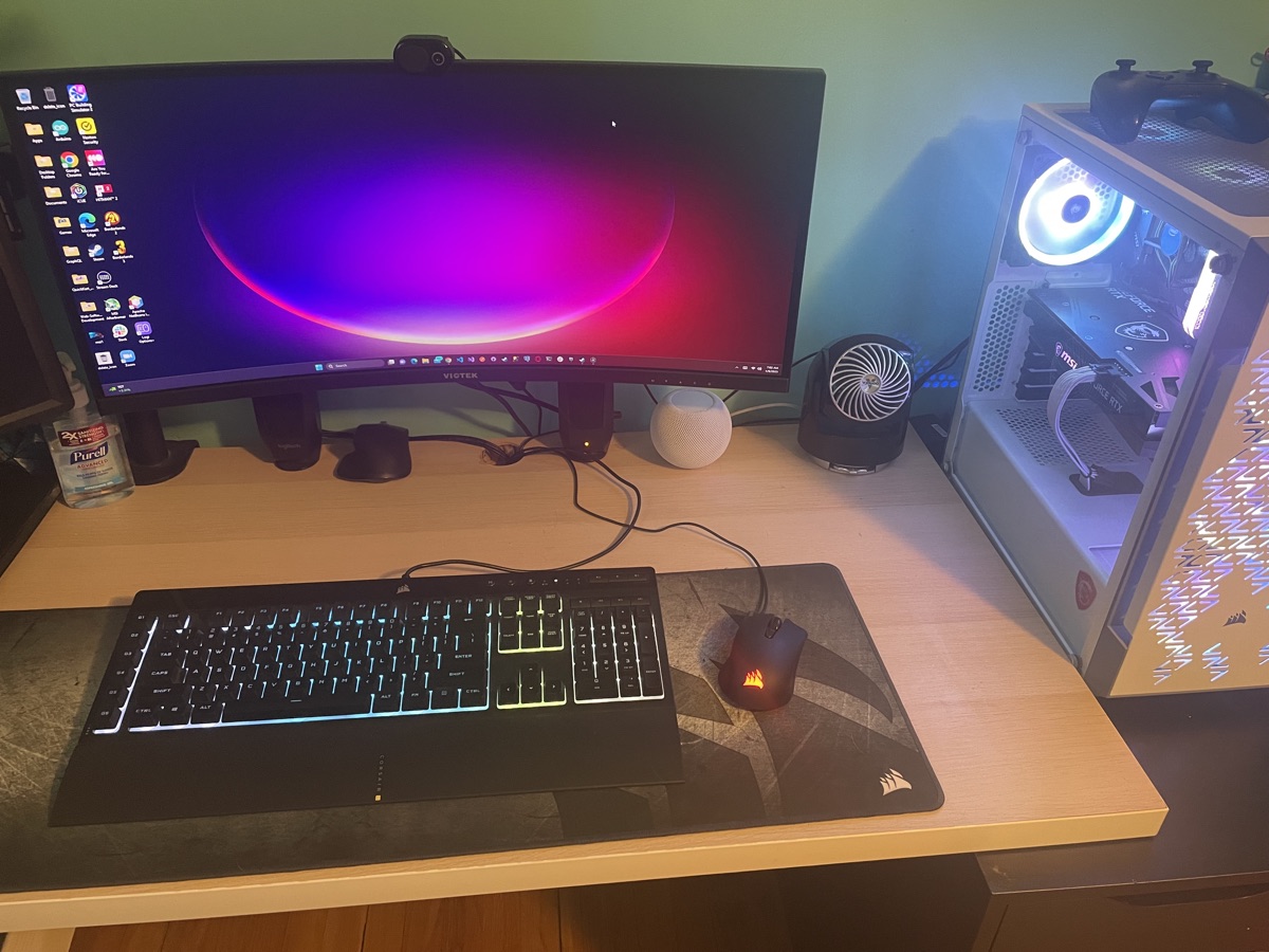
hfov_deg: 67.3
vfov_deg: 53.1
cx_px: 634
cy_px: 476
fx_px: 953
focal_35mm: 26
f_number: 1.6
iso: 400
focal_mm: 4.2
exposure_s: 1/40
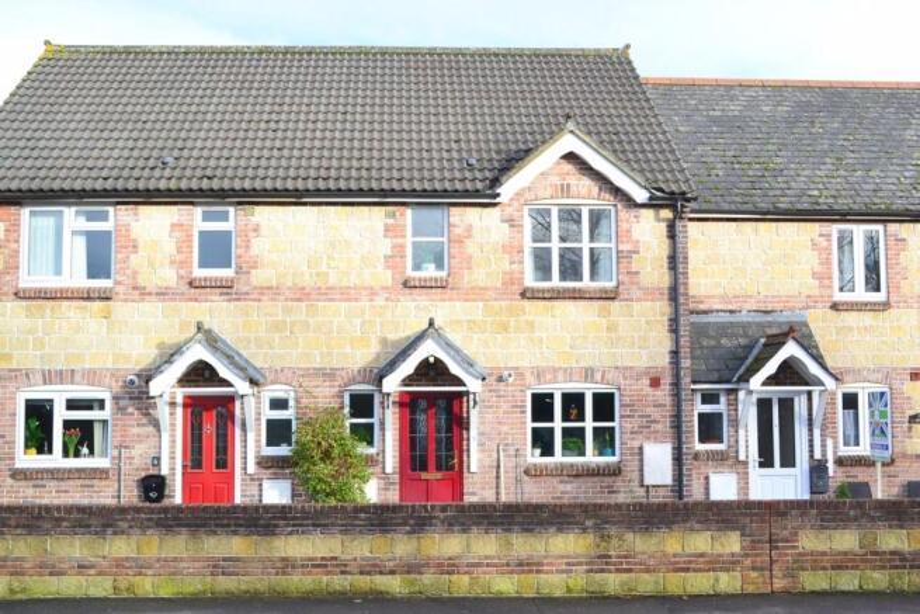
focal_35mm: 39
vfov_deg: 34.2
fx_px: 997
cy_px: 307
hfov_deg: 49.5
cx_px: 460
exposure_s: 1/200
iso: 400
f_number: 10
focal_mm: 26
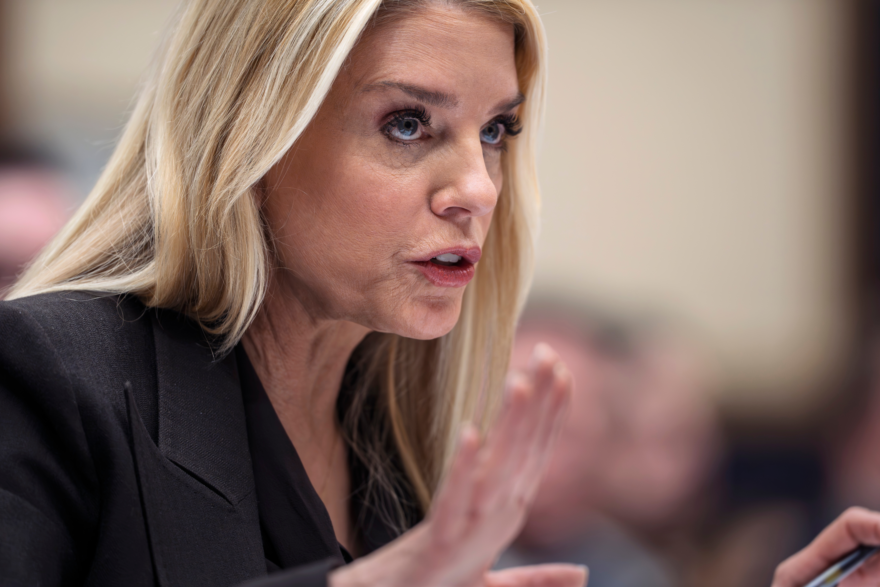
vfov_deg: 4.6
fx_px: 7333
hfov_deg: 6.9
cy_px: 294
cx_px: 440
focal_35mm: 300
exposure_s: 1/500
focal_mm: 300
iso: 1600
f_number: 2.8
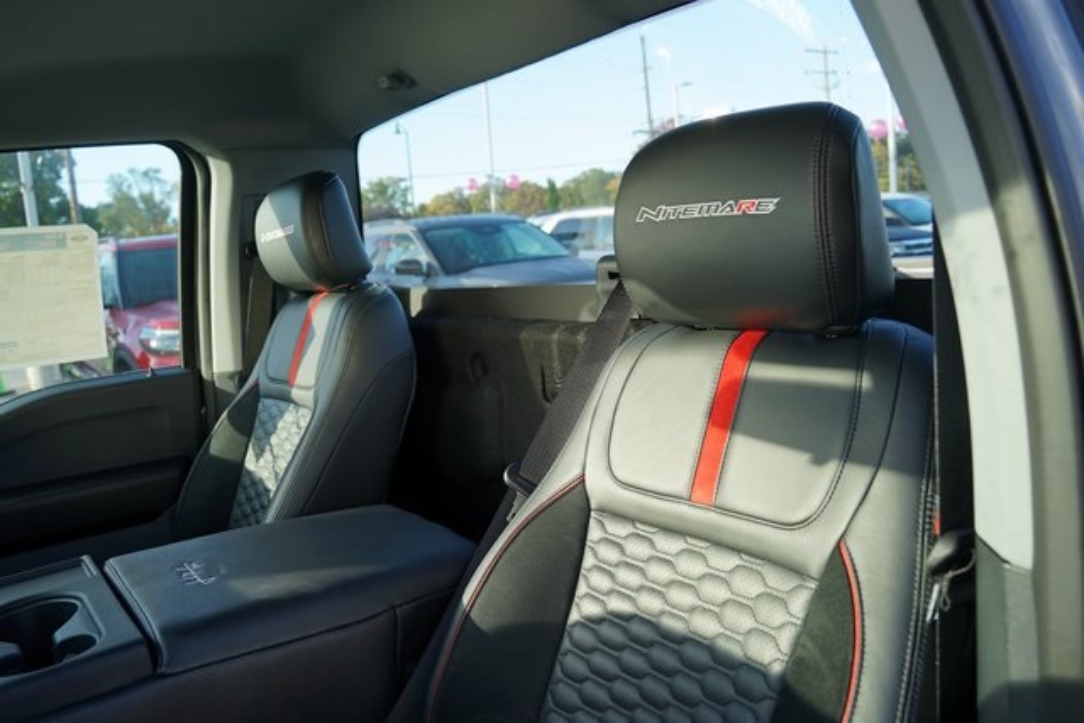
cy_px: 362
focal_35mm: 28
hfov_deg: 65.5
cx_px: 542
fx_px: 843
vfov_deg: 46.4
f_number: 5.6
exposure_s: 1/80
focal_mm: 28
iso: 100
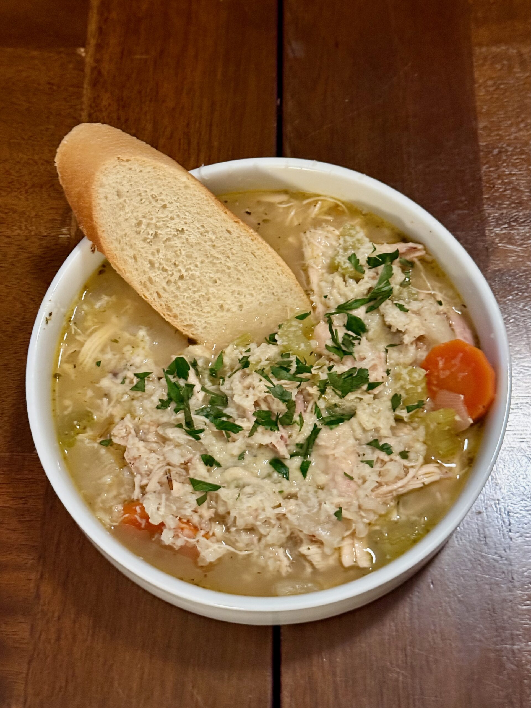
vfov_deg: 39.7
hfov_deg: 30.3
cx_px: 266
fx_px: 982
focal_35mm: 48
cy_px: 354
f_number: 1.78
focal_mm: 6.76
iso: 640
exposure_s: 1/30
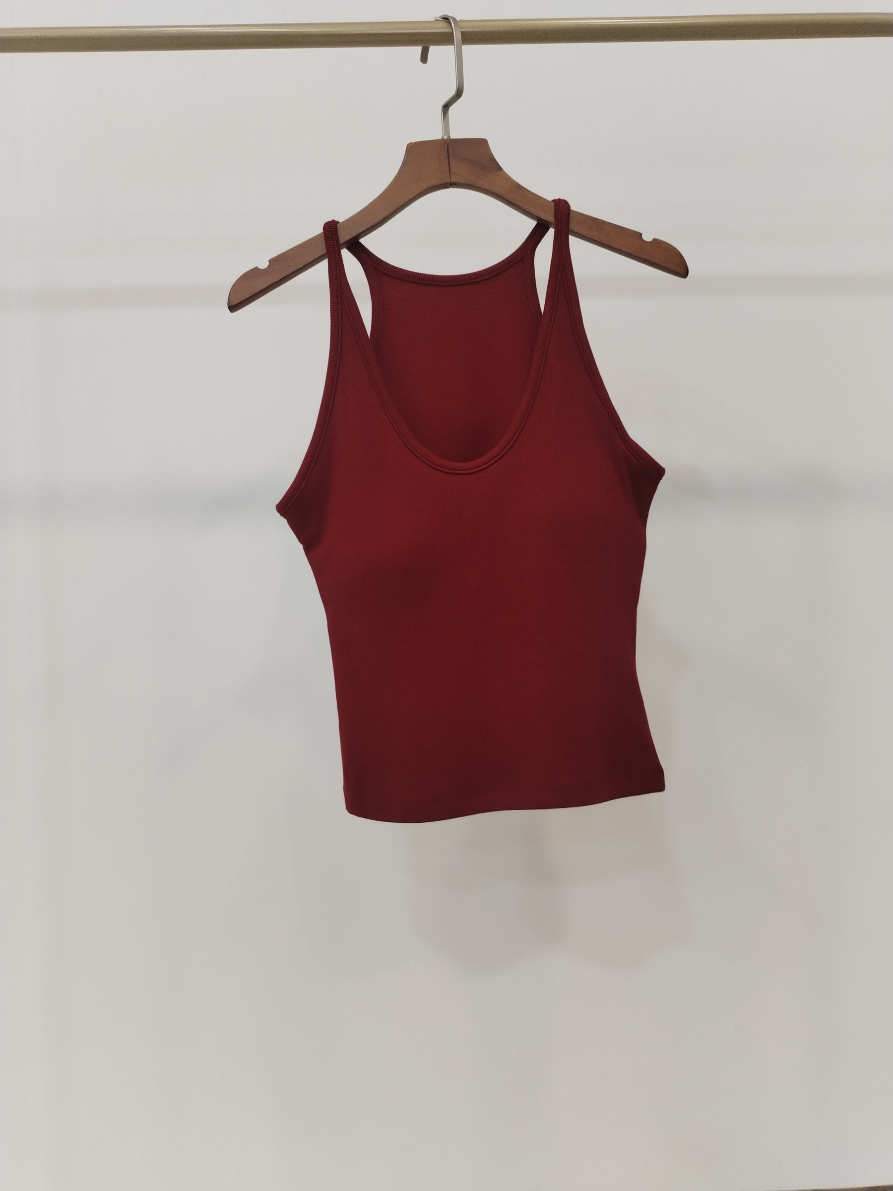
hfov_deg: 48.2
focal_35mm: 29
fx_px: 997
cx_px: 446
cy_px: 596
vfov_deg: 61.7
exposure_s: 1/60
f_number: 1.8
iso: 273
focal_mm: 4.75
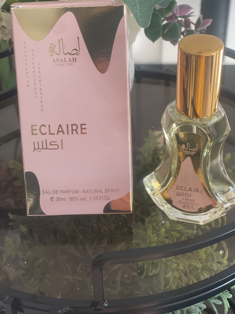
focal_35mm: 64
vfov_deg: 30.3
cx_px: 118
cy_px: 157
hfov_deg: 22.9
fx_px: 579
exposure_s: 1/121
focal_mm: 7.5
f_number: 2.2
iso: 160
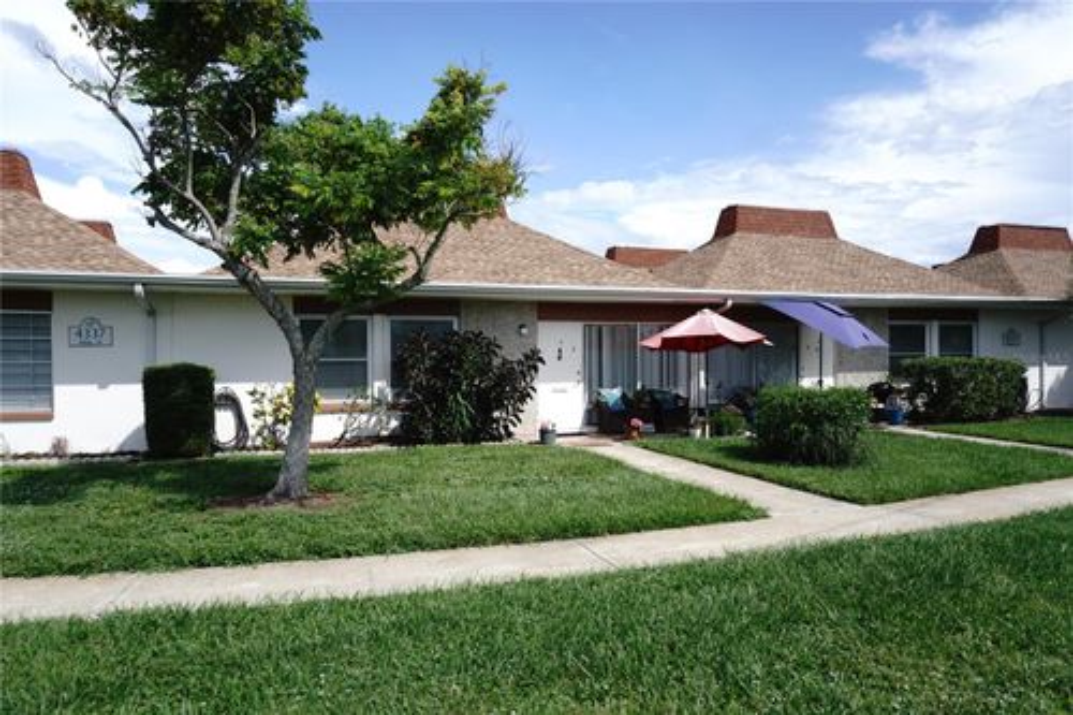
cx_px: 536
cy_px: 358
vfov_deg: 53.1
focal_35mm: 24
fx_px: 715
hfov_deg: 73.8
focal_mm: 16
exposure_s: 1/320
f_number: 7.1
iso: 100
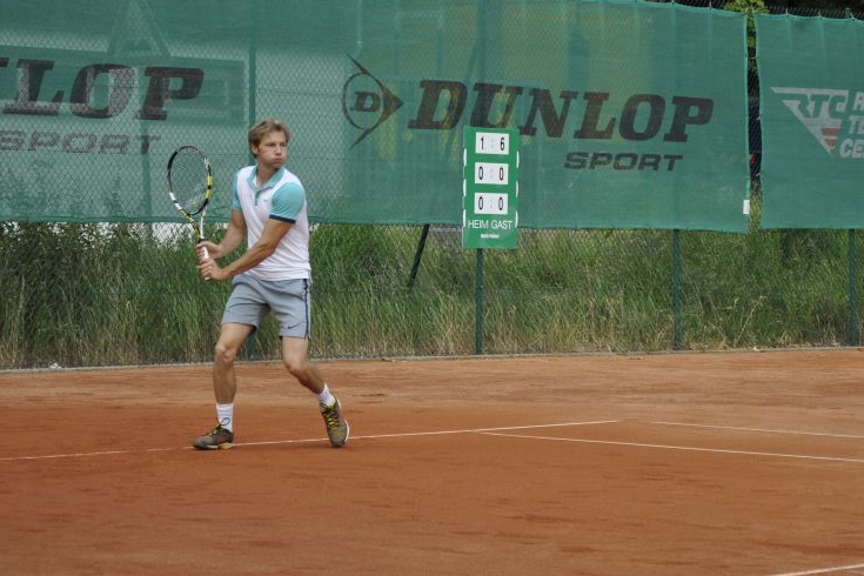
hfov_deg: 15.0
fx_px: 3288
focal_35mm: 137
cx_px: 468
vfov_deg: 10.0
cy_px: 274
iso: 400
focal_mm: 70
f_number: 5.3
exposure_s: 1/350
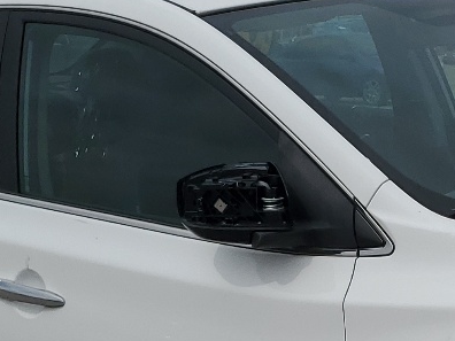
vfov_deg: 13.7
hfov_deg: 18.0
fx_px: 1380
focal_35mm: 105
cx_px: 508
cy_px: 402
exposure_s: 1/10000
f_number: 1.5
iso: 50
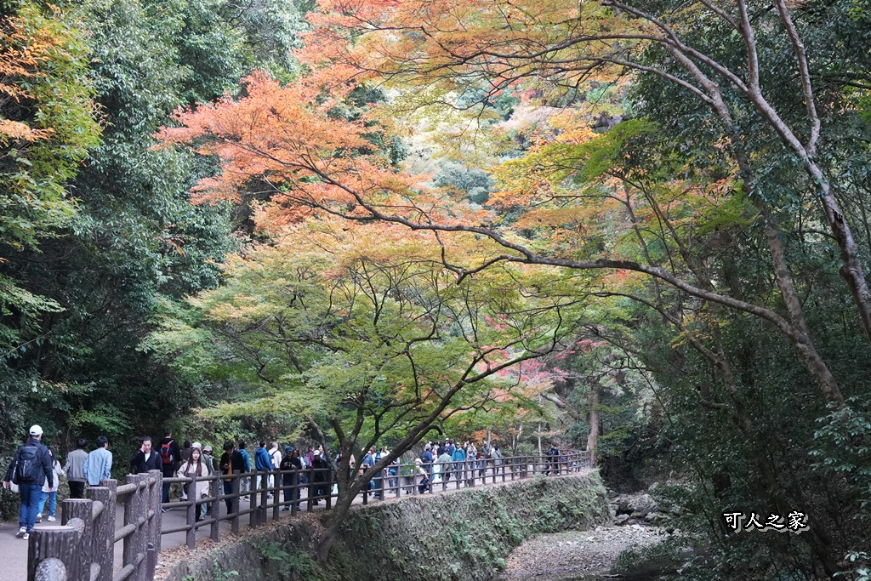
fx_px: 871
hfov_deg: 53.1
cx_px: 436
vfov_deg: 36.9
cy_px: 290
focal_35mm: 36
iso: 2500
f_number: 6.3
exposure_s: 1/200
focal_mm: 24
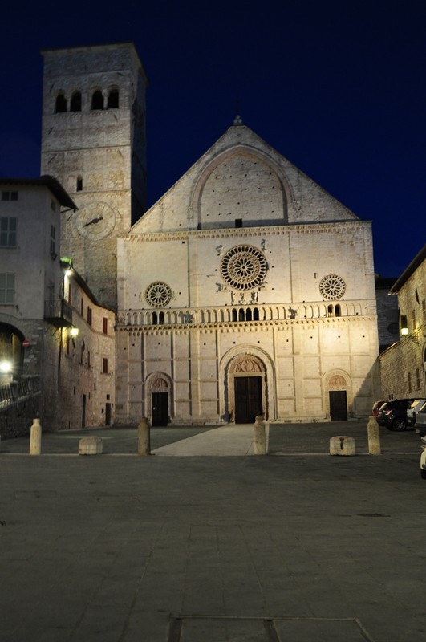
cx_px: 213
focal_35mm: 36
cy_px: 321
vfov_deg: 53.2
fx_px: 641
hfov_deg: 36.8
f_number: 5
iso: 800
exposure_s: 1/4
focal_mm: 24
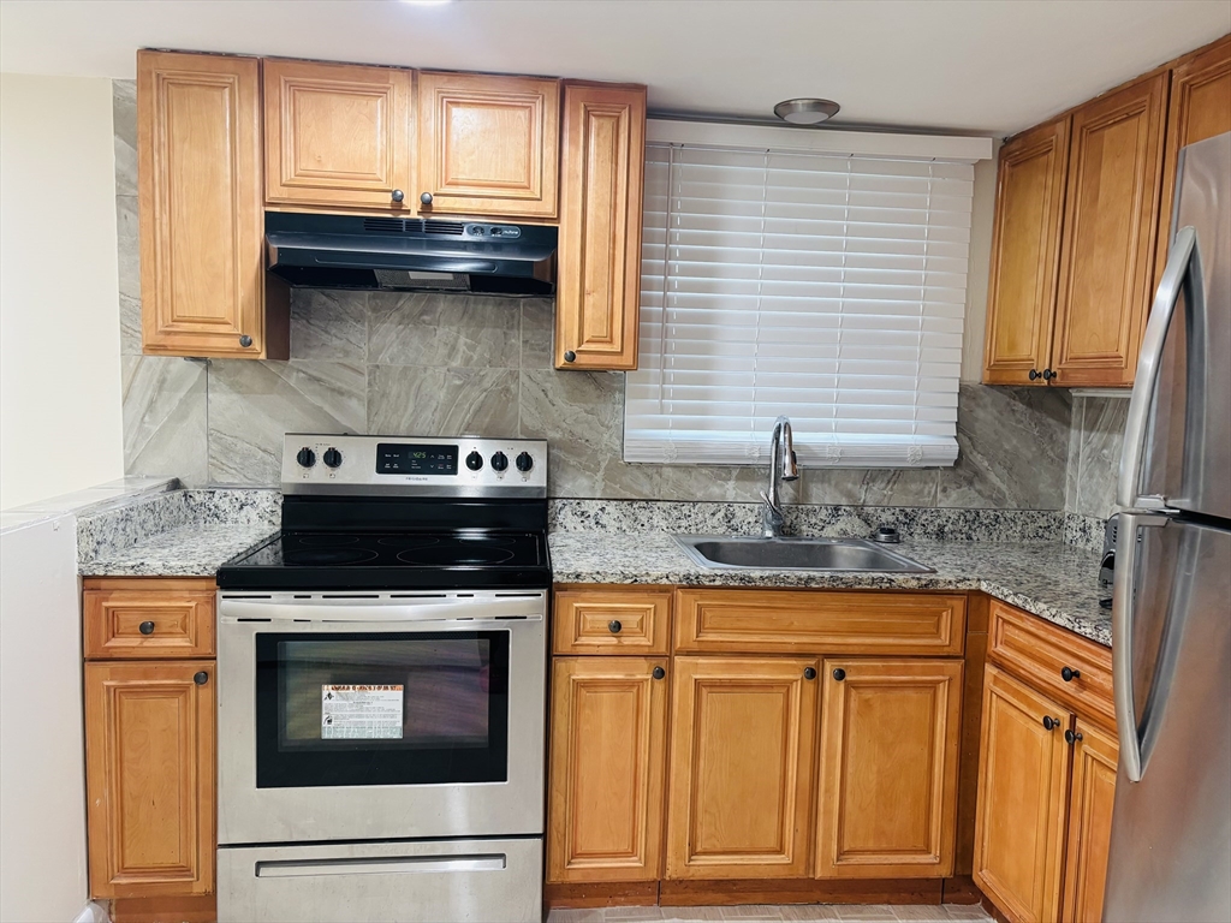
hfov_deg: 67.3
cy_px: 462
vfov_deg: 53.1
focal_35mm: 26
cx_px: 616
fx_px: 925
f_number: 1.6
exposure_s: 1/60
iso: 200
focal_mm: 5.96
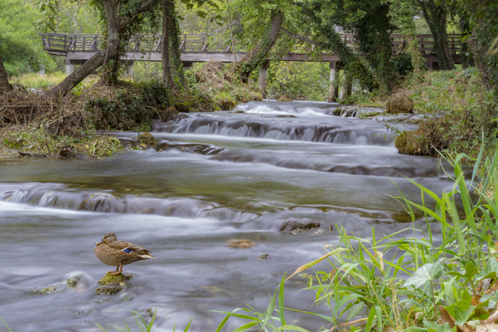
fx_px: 1141
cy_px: 166
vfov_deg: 16.6
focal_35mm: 82
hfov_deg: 24.6
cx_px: 249
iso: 100
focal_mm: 55
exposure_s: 2
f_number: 32
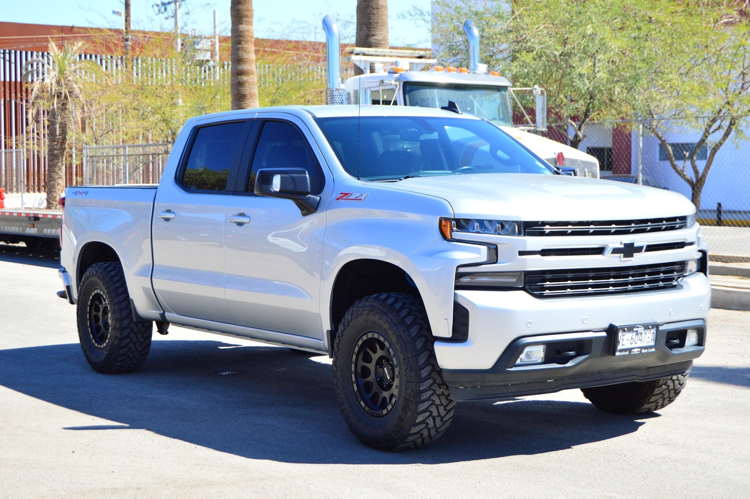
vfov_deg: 21.5
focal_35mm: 63
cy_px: 250
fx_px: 1311
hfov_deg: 31.9
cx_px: 375
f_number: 7.1
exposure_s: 1/640
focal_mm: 42
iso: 400
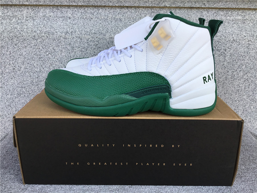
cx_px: 128
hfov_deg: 58.4
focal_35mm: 31
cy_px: 96
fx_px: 230
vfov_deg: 45.4
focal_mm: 3.3
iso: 25
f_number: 2.4
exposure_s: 1/274
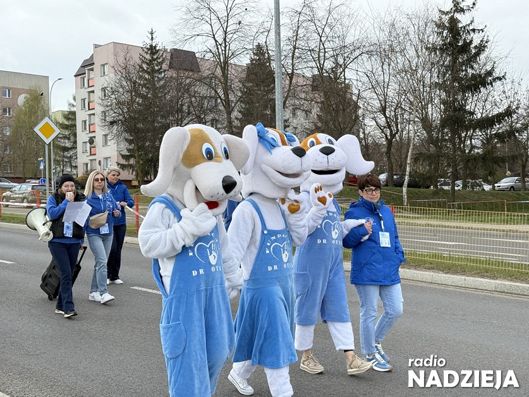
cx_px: 264
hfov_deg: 39.7
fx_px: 734
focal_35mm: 48
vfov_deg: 30.3
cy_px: 198
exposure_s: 1/2762
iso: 80
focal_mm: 6.76
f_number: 1.78
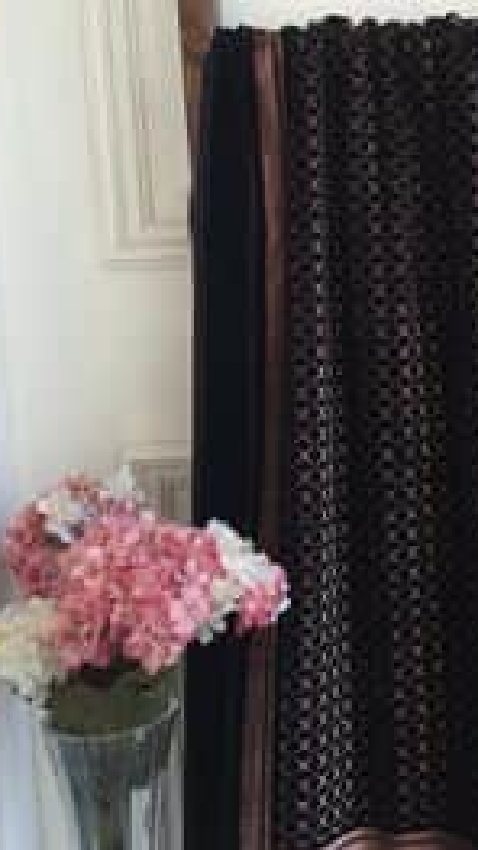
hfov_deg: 24.2
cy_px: 336
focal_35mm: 48
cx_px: 439
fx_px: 1081
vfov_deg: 42.7
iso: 40
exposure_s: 1/33
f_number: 2.2
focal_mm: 4.15
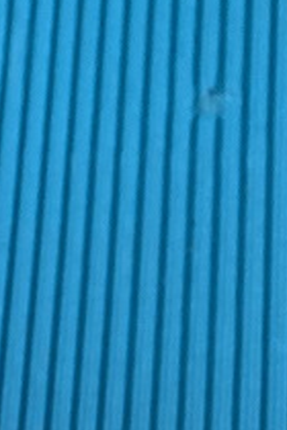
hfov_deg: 12.6
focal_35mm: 104
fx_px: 1244
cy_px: 650
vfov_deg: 17.6
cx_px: -132
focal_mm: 4.25
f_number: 1.8
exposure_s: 1/60
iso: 125
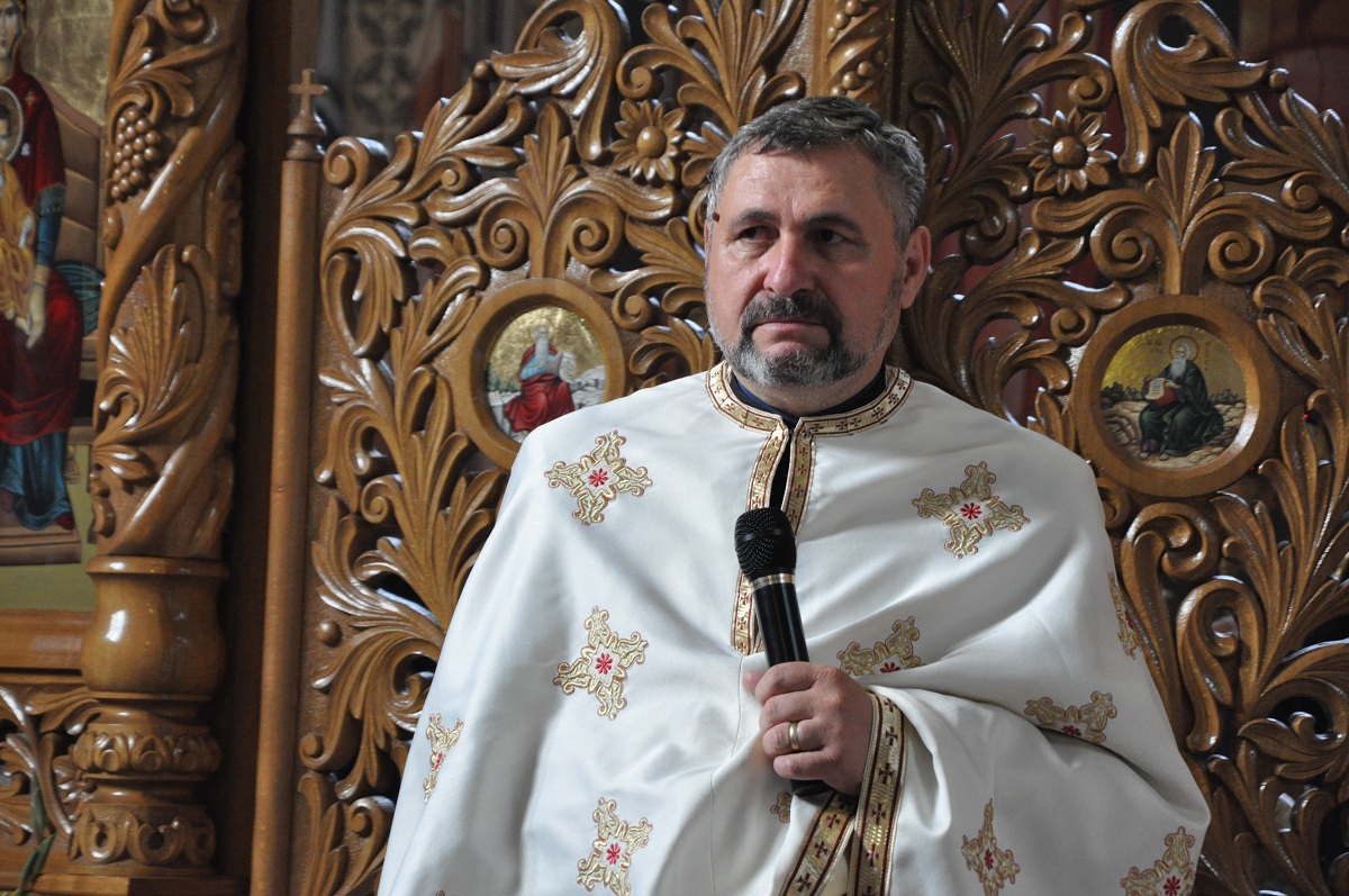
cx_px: 674
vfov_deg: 8.7
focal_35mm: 158
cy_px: 448
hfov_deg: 13.1
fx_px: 5895
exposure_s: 1/40
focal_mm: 105
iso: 1600
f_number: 7.1
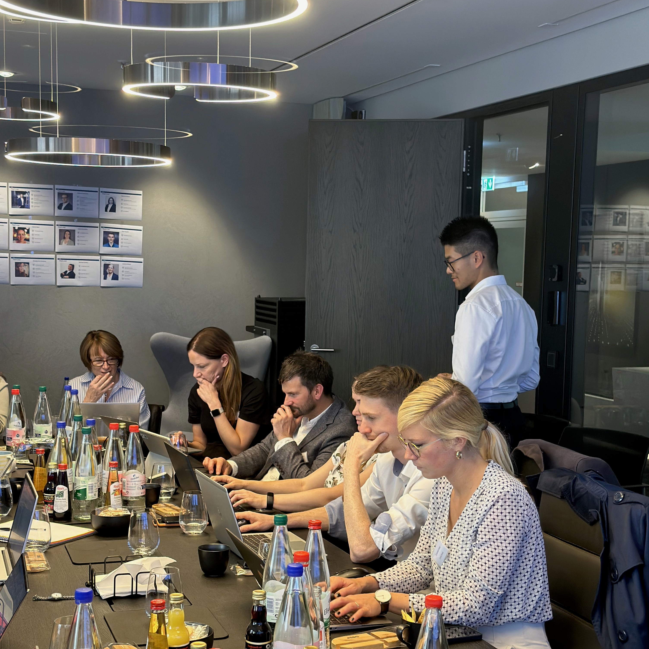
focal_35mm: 57
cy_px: 374
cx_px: 327
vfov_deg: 30.0
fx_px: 1209
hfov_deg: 30.0
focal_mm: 6.86
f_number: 1.78
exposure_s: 1/62
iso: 125
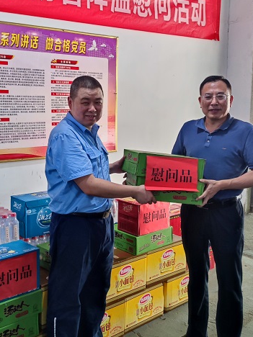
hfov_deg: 35.1
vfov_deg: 45.6
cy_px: 139
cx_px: 107
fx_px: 400
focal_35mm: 41
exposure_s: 1/67
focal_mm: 6.72
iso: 400
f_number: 1.69
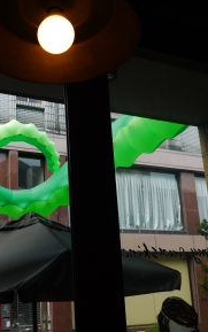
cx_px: 61
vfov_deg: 43.4
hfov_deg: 27.8
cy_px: 188
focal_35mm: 46
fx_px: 417
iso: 160
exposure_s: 1/200
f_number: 5
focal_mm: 14
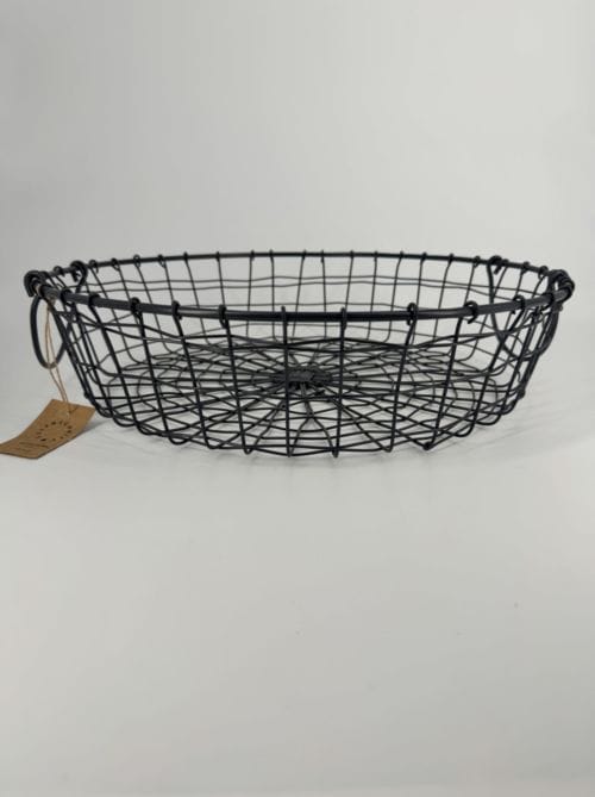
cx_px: 298
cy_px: 398
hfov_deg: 56.7
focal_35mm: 24
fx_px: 551
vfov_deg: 71.7
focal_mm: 6.76
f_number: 1.78
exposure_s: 1/1597
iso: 80
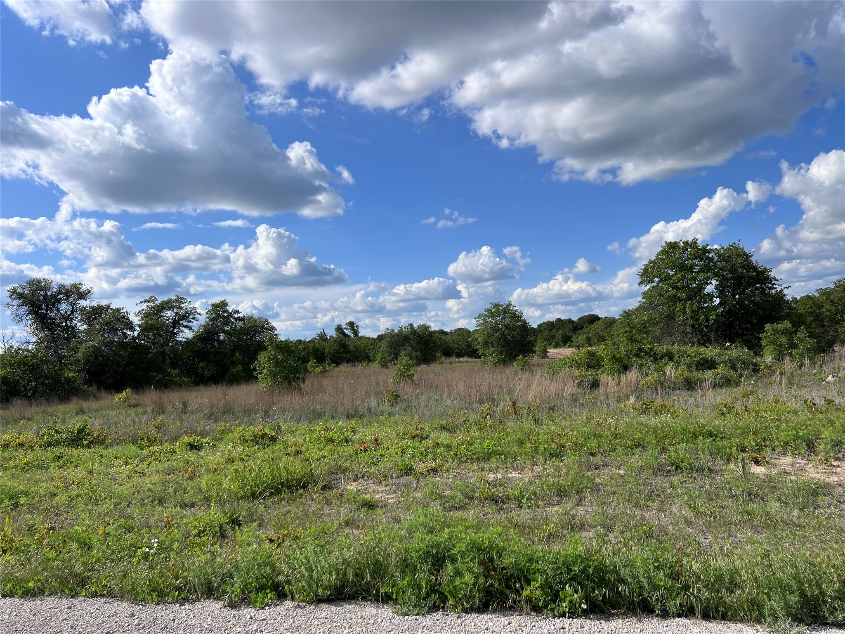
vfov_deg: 53.1
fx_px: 635
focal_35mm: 26
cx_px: 422
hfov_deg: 67.3
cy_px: 317
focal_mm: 5.7
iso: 50
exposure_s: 1/6993
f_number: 1.5
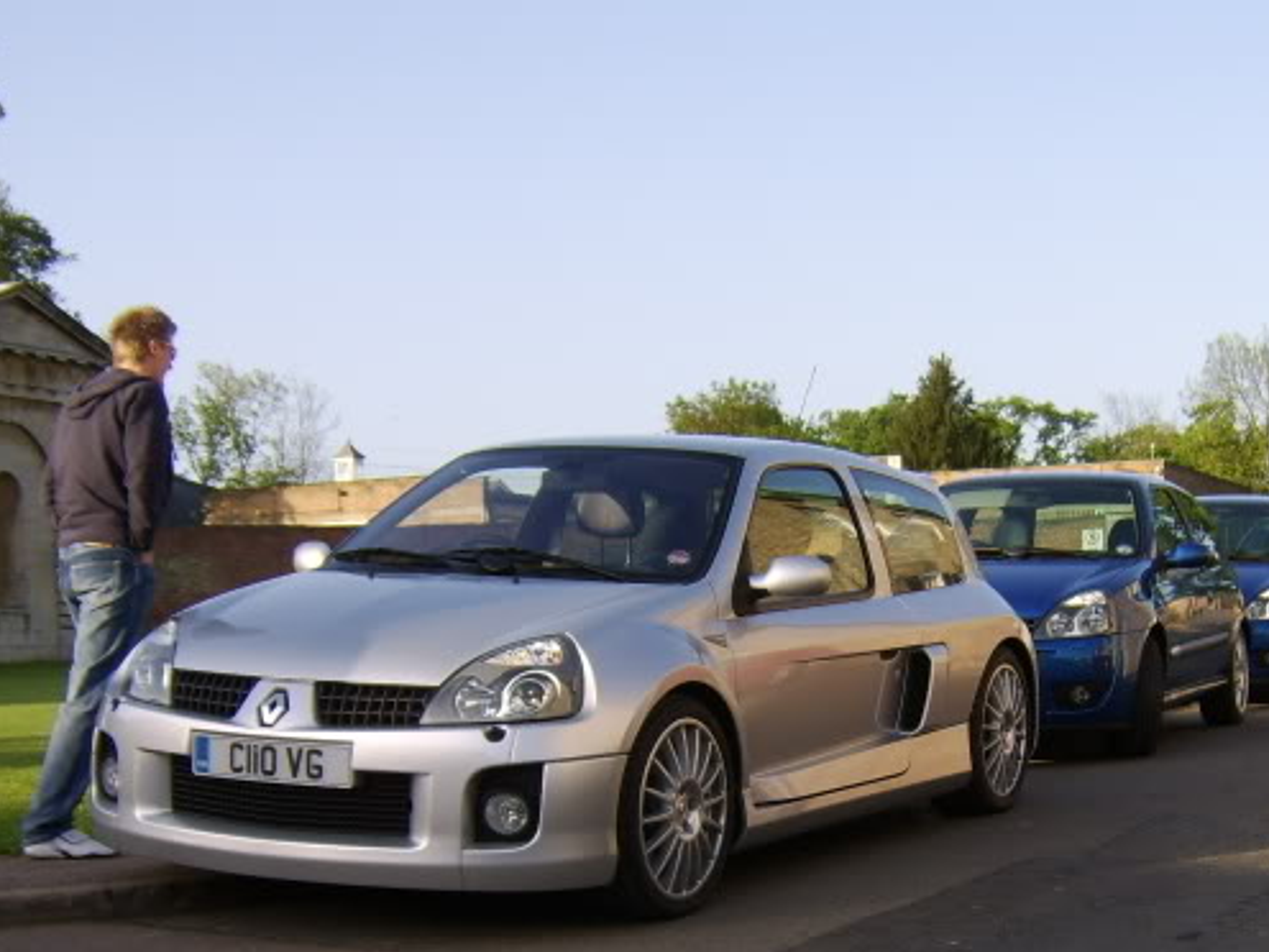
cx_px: 768
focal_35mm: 50
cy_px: 701
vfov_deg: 28.7
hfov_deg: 38.0
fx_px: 1833
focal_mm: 8.13
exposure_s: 1/353
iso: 71
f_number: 4
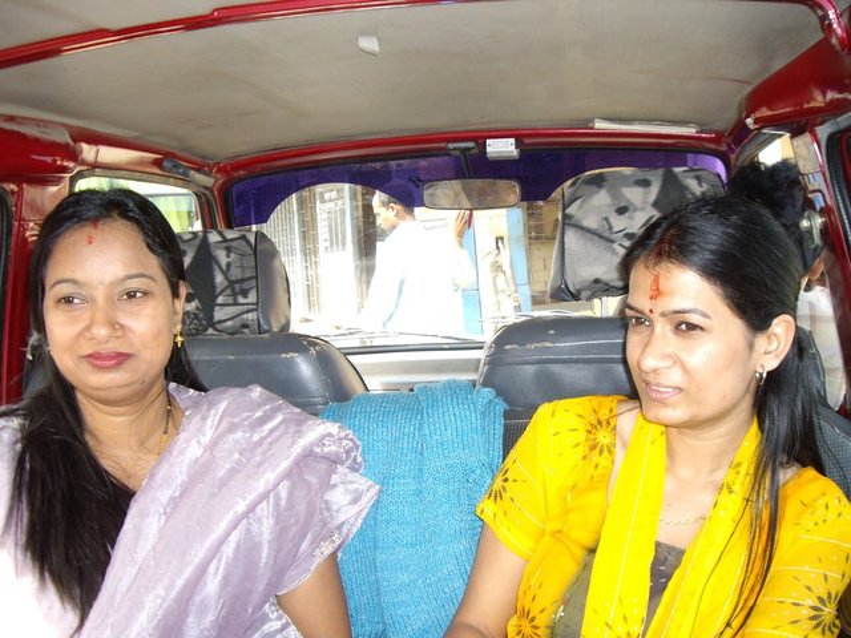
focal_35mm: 38
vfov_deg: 37.7
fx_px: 934
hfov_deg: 49.0
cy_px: 319
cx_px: 426
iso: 100
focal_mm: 6.2
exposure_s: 1/125
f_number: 2.7
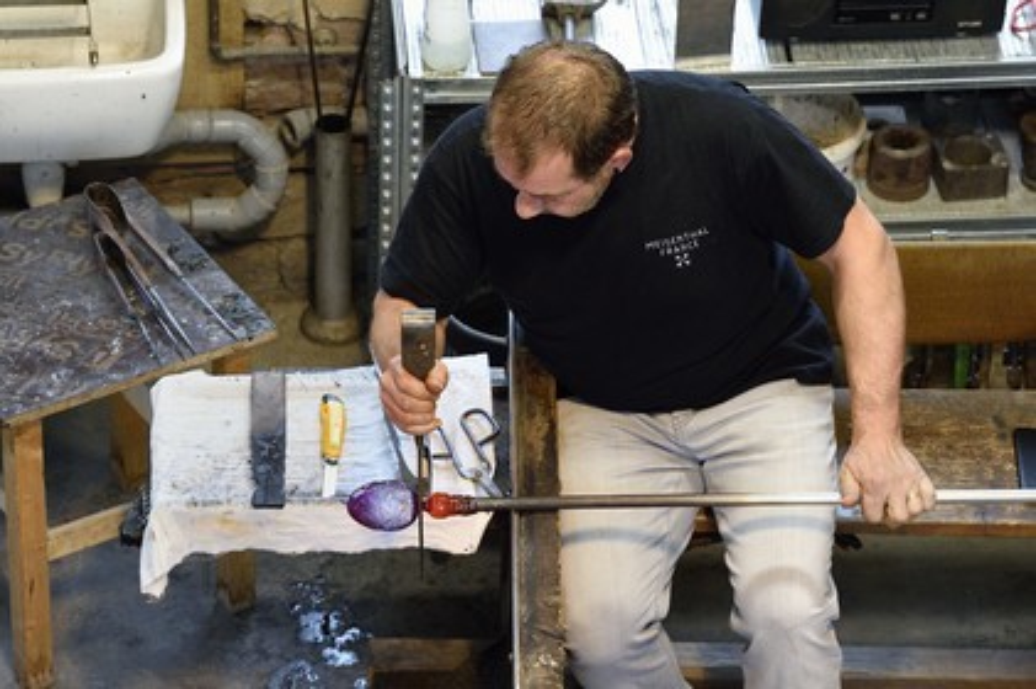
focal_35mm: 150
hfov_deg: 13.7
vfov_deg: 9.1
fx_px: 4313
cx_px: 518
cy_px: 344
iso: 1600
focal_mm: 150
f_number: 6.3
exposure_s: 1/60
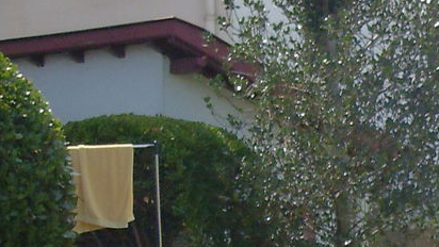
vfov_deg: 8.1
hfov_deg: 13.0
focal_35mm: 148
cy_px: 335
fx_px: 1723
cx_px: 814
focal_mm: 6.3
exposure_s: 1/180
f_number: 7
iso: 80
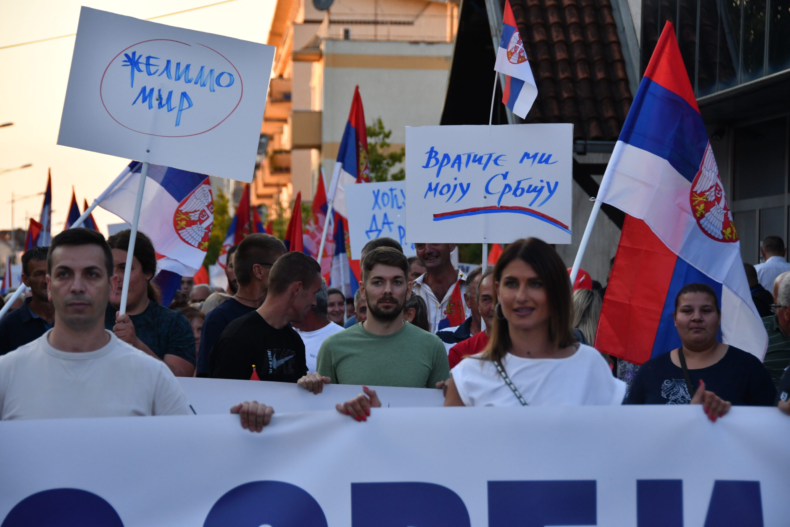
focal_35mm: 123
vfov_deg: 11.1
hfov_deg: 16.7
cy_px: 264
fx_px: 2699
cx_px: 395
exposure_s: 1/800
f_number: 5
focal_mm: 82
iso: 800
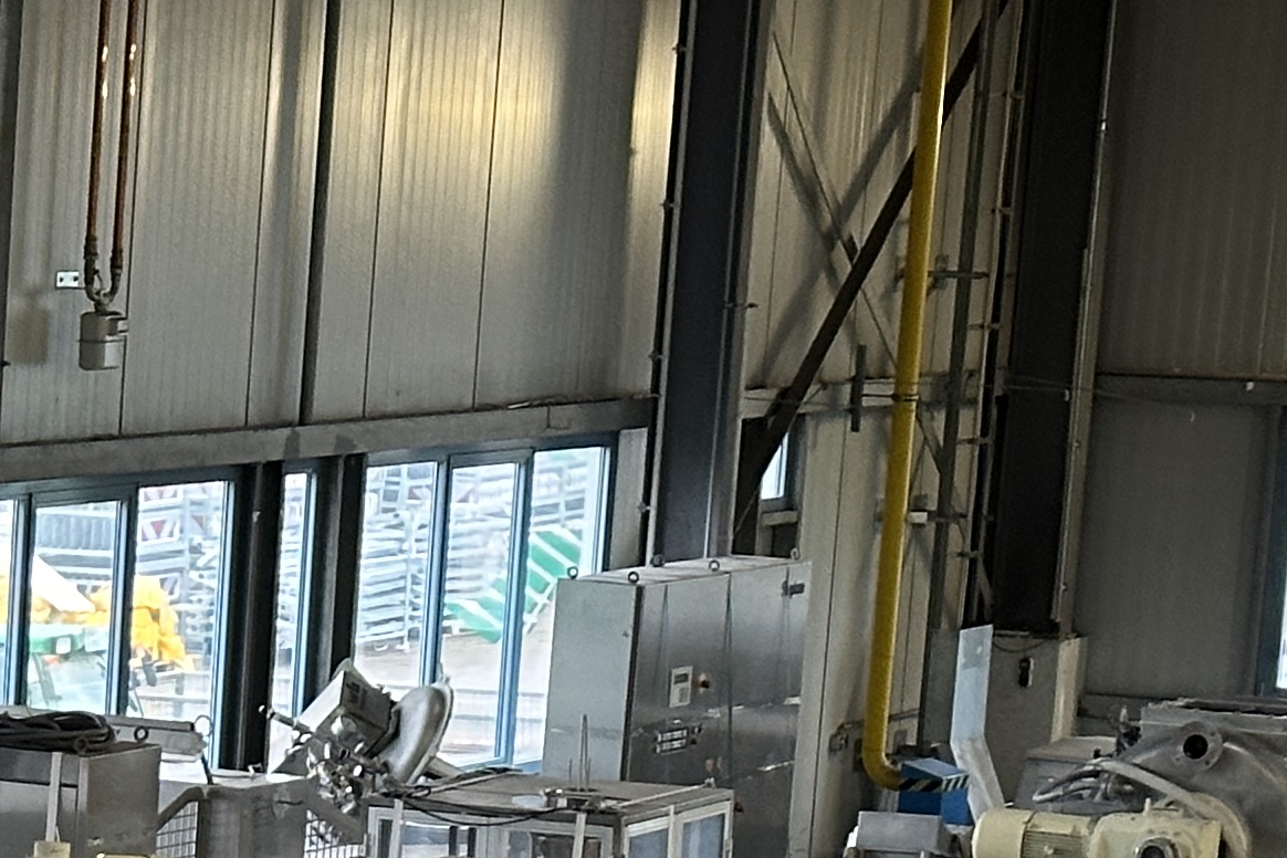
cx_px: -547
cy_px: 1225
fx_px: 6184
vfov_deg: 7.8
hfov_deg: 11.5
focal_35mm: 173
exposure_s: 1/33
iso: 250
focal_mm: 6.86
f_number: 1.78
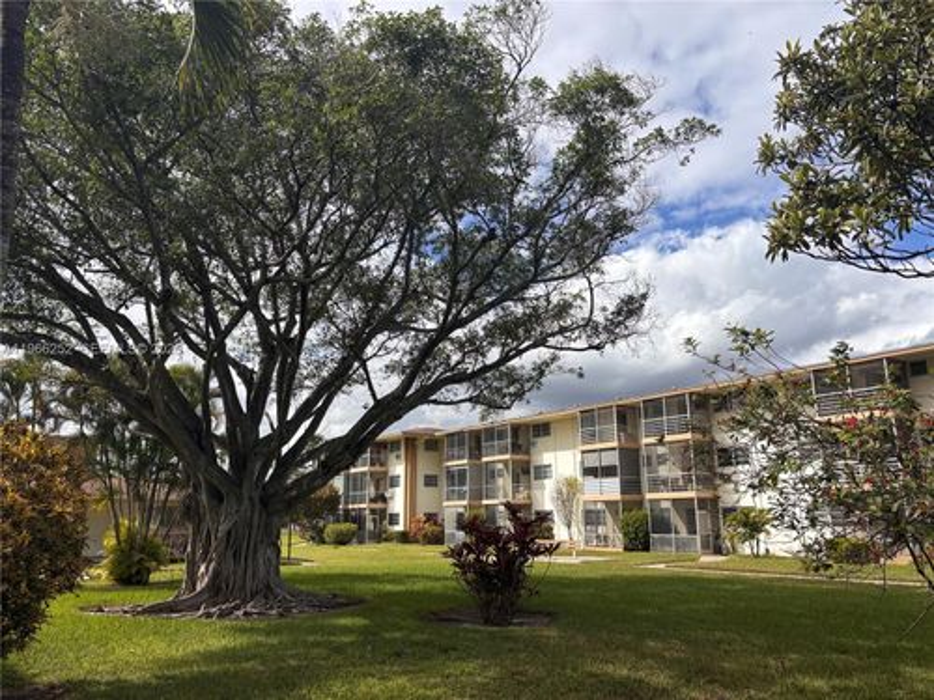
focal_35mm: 26
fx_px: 702
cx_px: 467
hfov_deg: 67.3
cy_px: 350
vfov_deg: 53.1
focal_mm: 5.96
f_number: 1.6
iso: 50
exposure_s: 1/4082
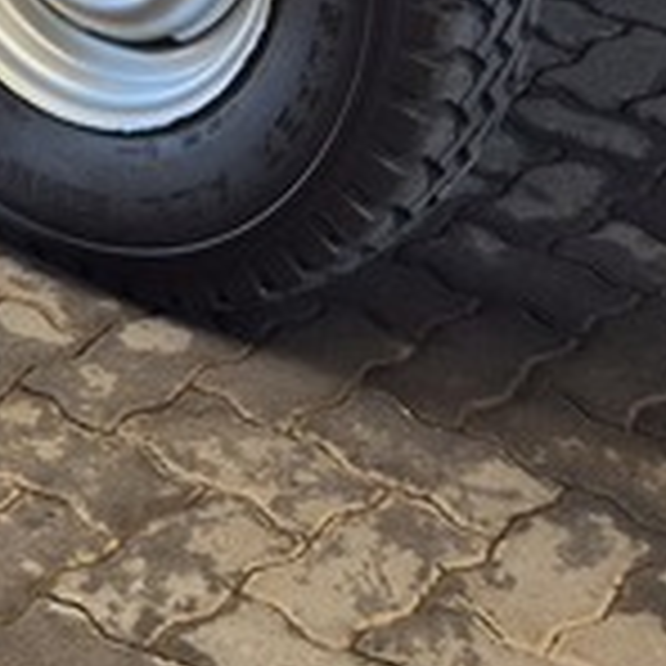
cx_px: 50
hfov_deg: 12.3
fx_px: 3069
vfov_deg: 10.7
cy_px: -900
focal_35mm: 141
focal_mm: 5.4
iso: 25
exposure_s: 1/211
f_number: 1.8
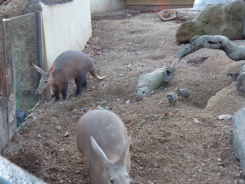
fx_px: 290
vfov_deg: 35.1
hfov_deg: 45.7
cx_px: 137
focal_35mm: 41
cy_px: 79
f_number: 3.5
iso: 250
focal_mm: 5.7
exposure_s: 1/30
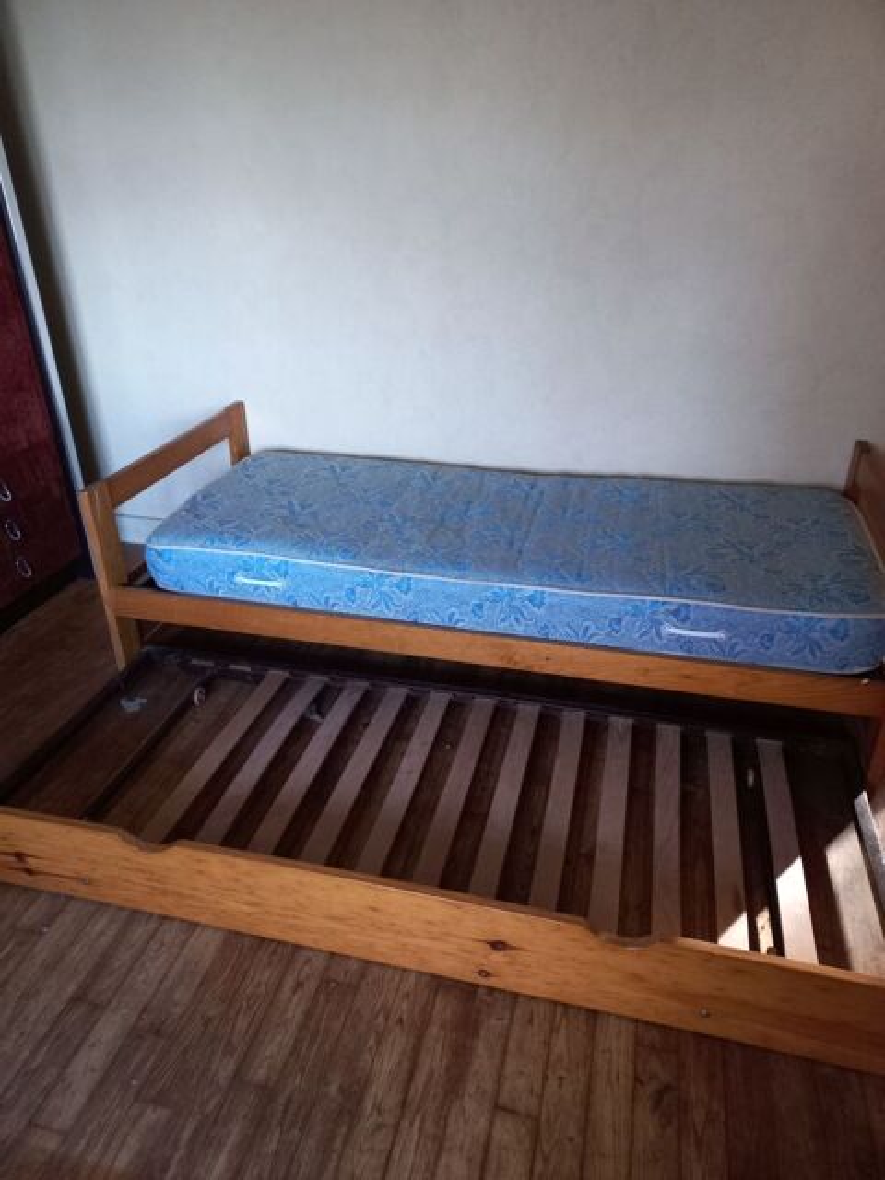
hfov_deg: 54.9
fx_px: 852
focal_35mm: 25
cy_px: 590
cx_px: 442
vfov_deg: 69.4
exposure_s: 1/24
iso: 400
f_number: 1.8
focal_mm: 4.6
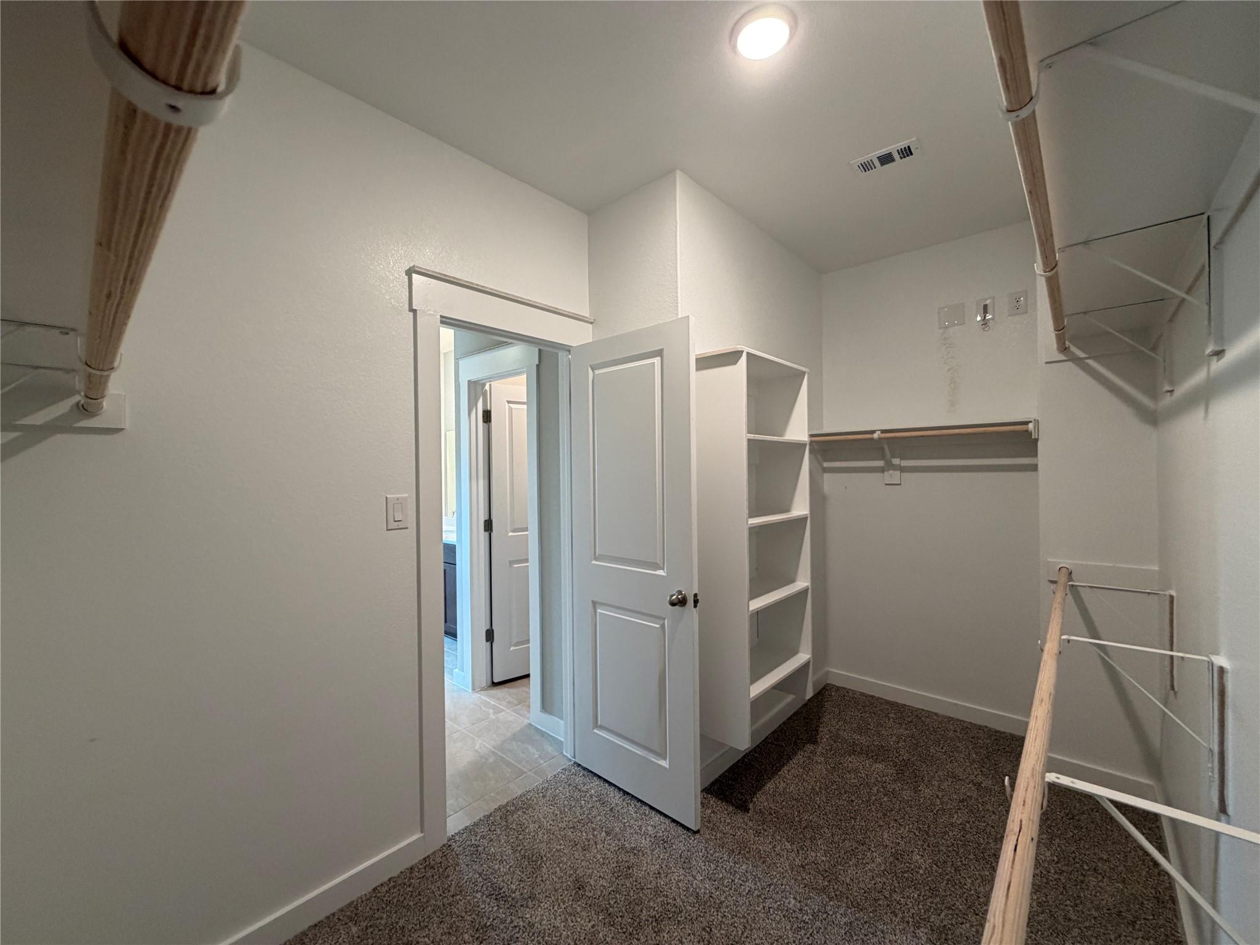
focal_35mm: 14
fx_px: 510
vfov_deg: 85.7
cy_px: 472
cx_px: 630
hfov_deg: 102.1
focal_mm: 2.22
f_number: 2.2
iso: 200
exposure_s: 1/60
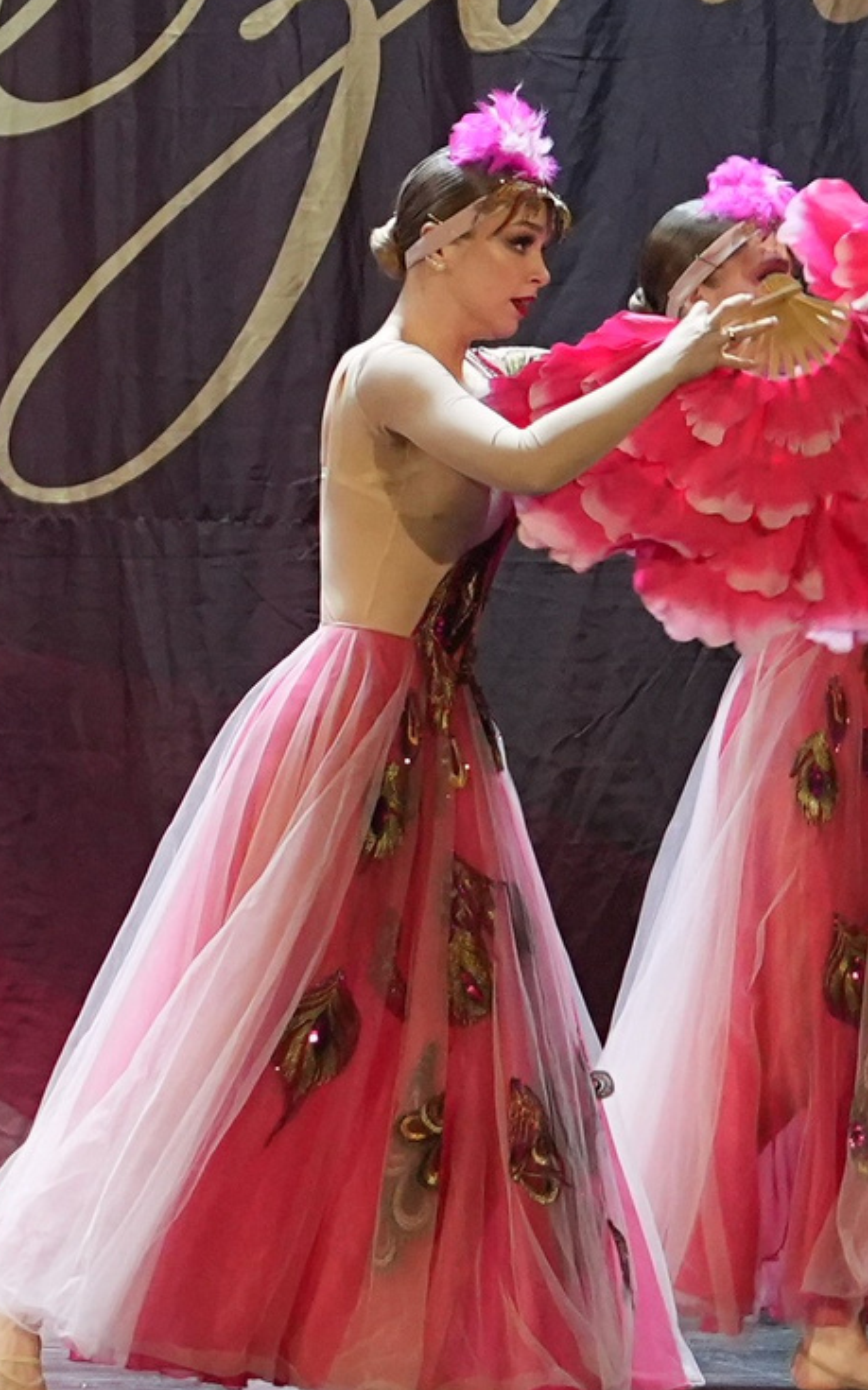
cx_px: -904
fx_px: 14126
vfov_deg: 5.6
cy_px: -69
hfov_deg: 3.5
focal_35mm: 373
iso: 2500
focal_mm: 70
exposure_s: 1/400
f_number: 2.8
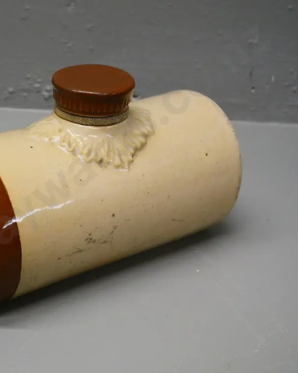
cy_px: 185
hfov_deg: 22.9
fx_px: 727
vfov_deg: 28.7
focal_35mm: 66
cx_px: 63
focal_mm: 25
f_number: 5.6
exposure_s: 1/200
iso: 3200
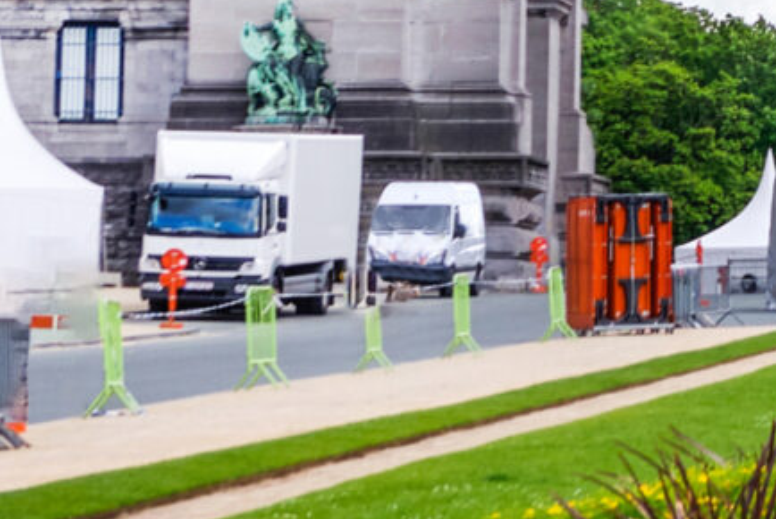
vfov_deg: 6.0
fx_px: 4831
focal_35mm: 224
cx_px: 1302
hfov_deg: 8.9
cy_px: -484
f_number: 8
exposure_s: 1/120
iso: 200
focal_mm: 25.6
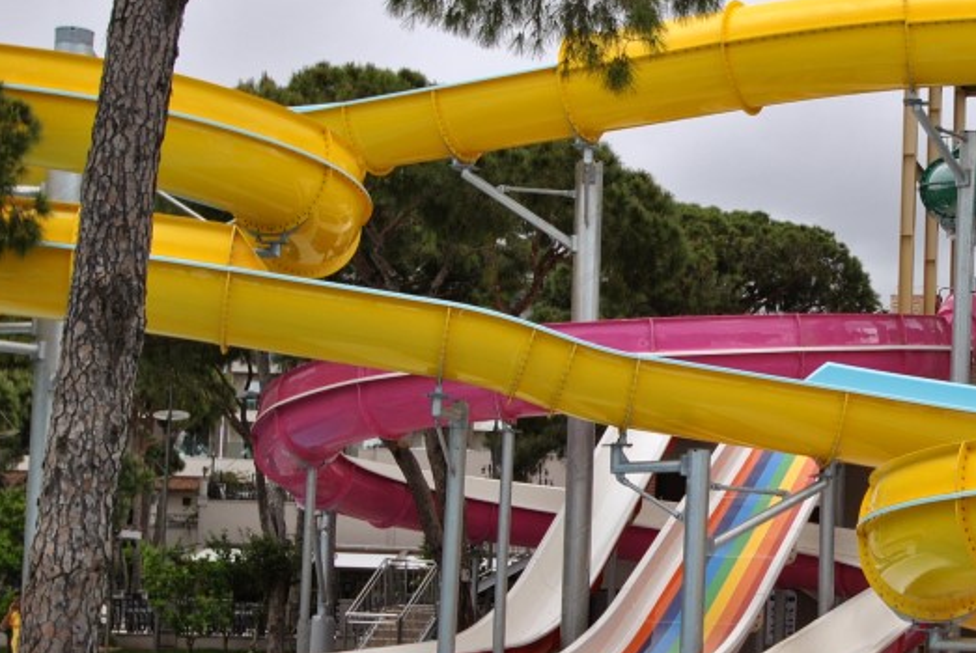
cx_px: 885
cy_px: 435
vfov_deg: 17.3
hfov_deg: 24.9
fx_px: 2144
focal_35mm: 79
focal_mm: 24
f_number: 5.6
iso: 100
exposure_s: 1/160
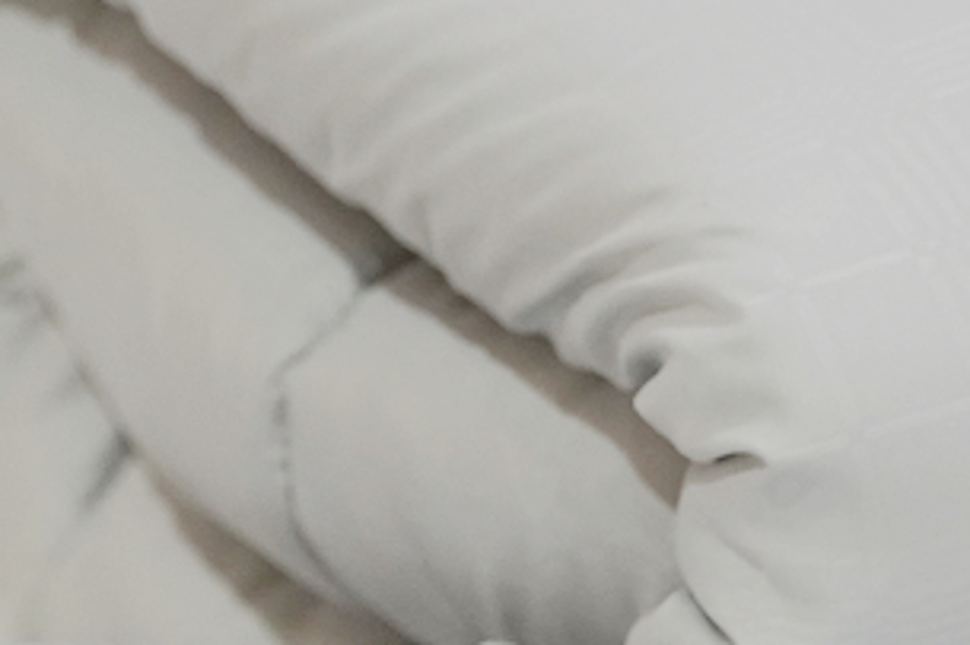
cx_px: 401
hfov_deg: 10.4
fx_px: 5305
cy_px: 855
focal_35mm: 197
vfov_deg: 6.9
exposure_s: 1/160
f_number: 2.8
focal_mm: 50
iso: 2500
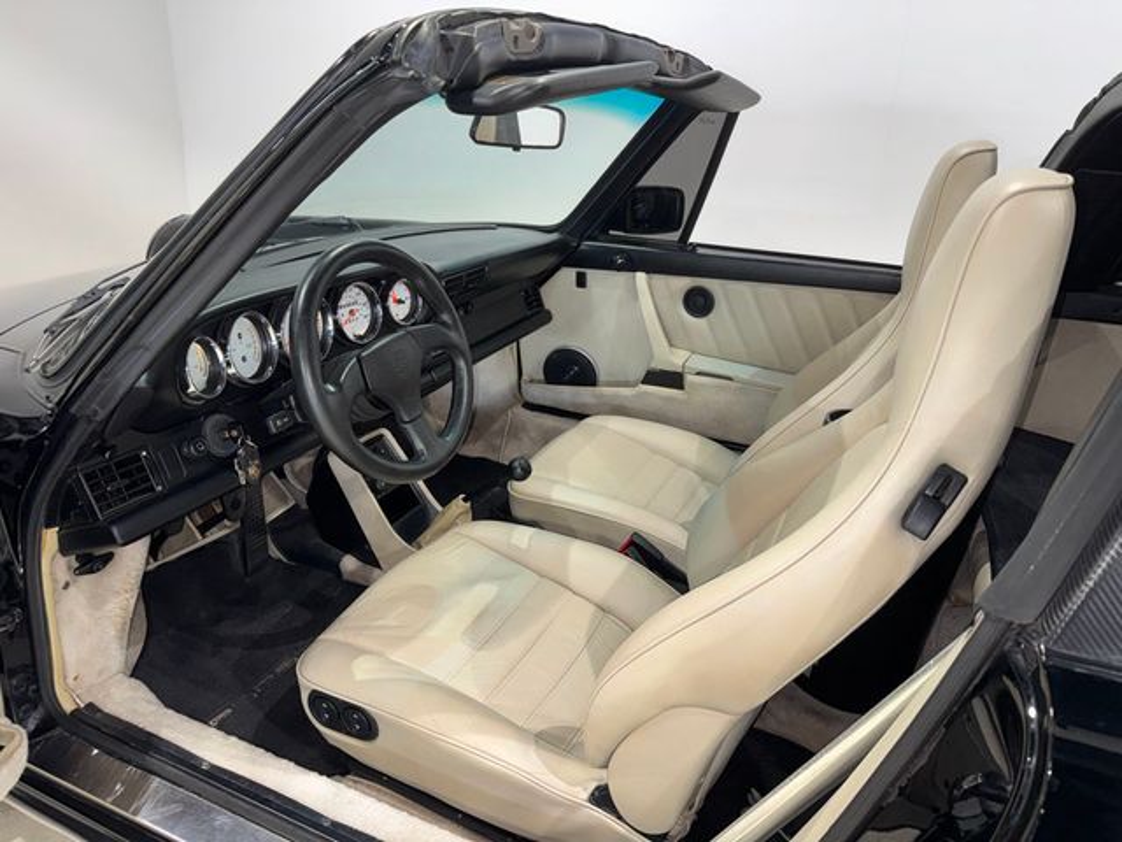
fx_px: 778
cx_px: 561
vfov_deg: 56.8
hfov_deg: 71.6
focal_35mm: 24
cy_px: 421
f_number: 1.78
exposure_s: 1/23
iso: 64
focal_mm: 6.76
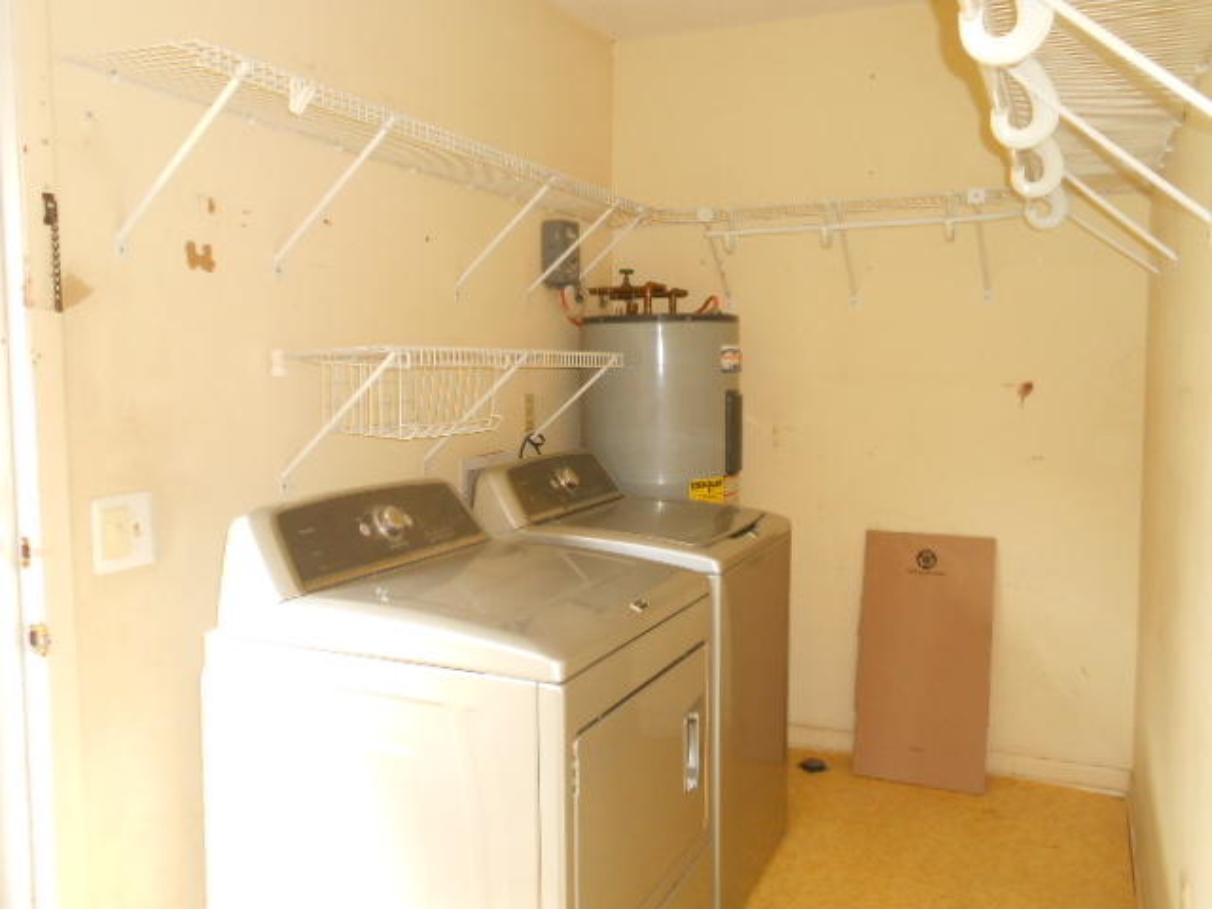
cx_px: 606
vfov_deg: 46.8
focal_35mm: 30
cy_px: 454
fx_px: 1050
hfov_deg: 60.0
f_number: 3.8
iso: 400
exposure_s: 1/30
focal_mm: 5.3
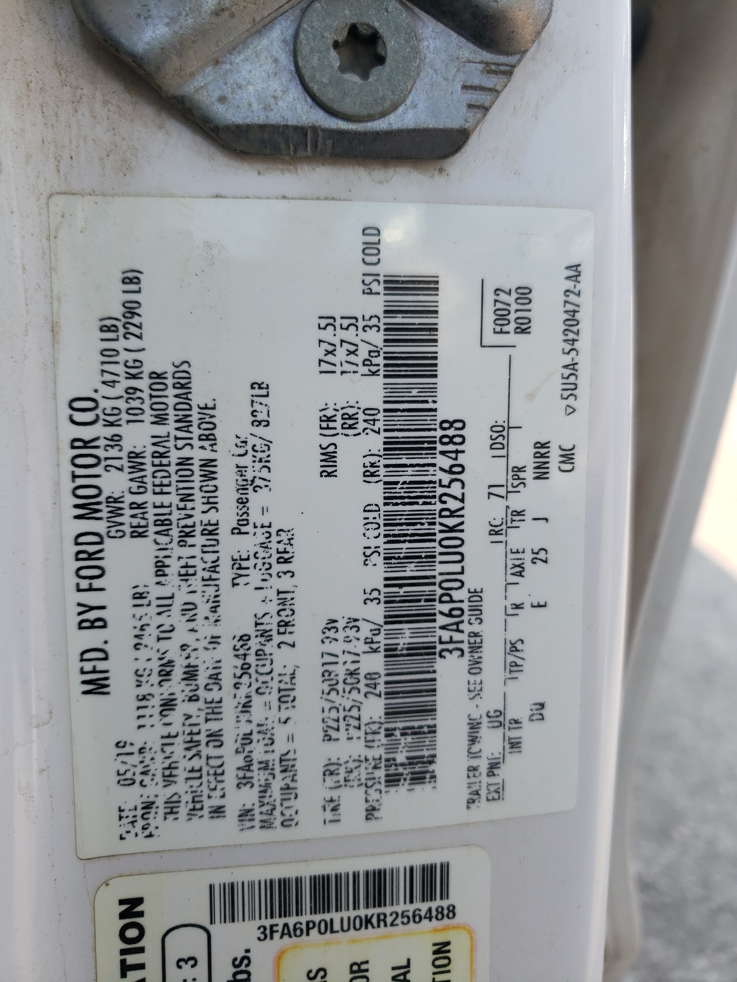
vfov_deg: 67.3
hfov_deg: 53.1
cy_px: 491
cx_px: 368
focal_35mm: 26
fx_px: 738
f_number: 1.5
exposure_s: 1/667
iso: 50
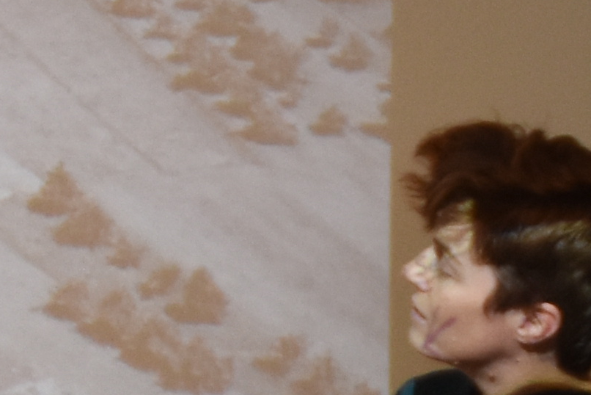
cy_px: -24
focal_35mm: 625
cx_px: -589
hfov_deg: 3.3
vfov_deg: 2.2
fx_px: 10264
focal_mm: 56
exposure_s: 1/50
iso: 800
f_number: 5
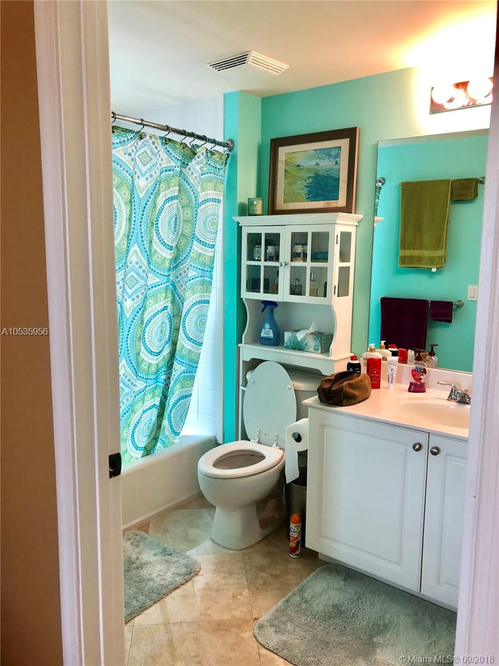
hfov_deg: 49.7
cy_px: 333
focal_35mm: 28
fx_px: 538
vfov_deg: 63.4
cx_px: 250
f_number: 1.8
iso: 25
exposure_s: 1/30
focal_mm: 4
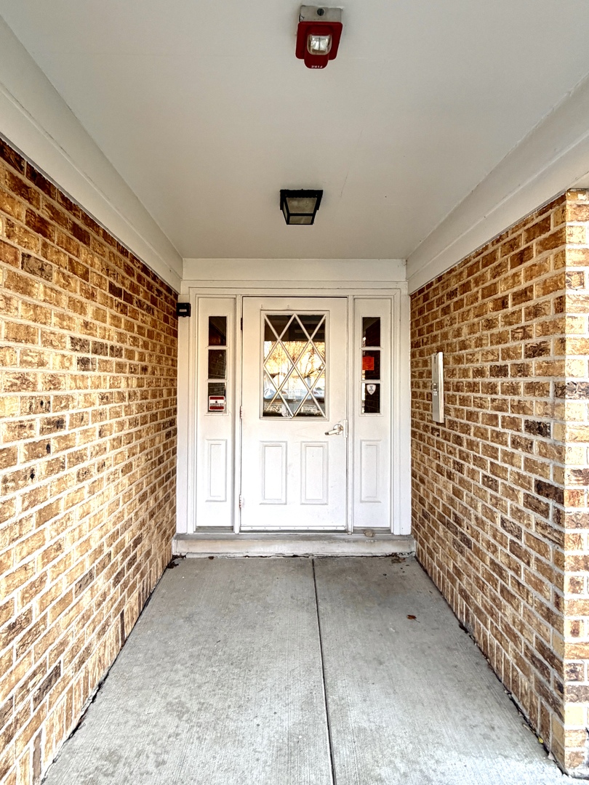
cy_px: 392
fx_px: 318
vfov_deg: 102.1
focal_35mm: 14
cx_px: 294
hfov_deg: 85.7
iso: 160
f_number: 2.2
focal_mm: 2.22
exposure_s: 1/121
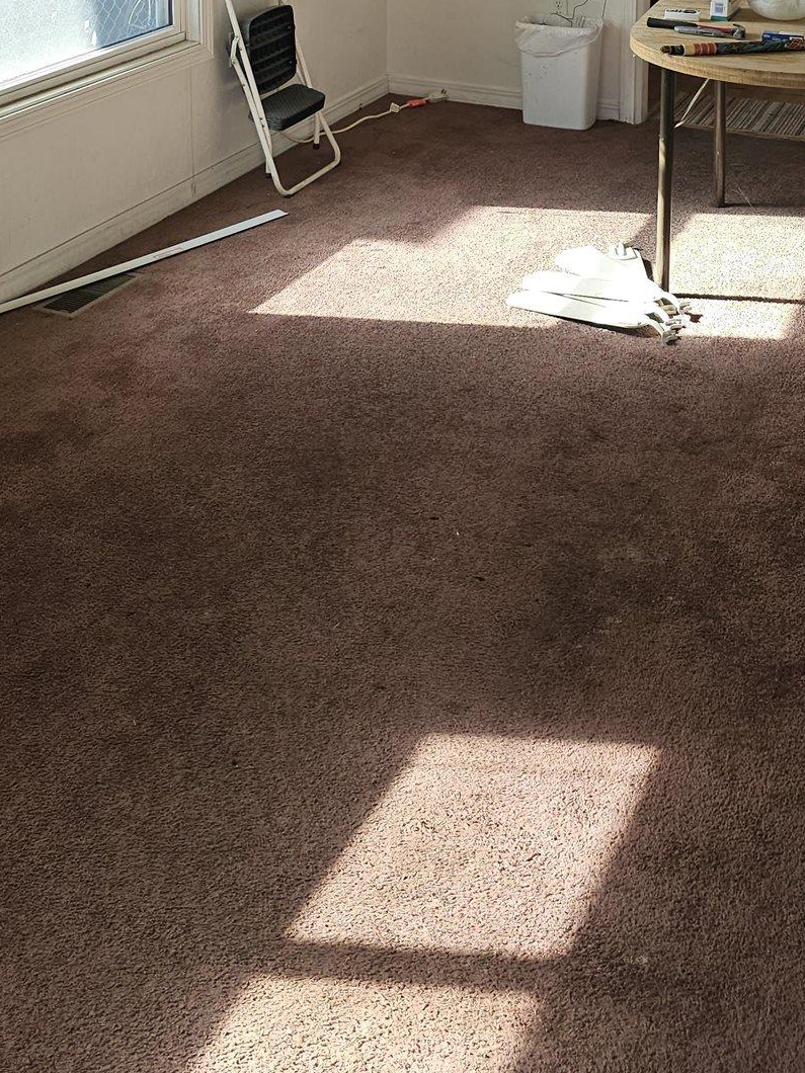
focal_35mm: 50
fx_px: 1550
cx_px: 499
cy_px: -12
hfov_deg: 29.0
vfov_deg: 34.5
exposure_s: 1/120
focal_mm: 6.3
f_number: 1.7
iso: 40
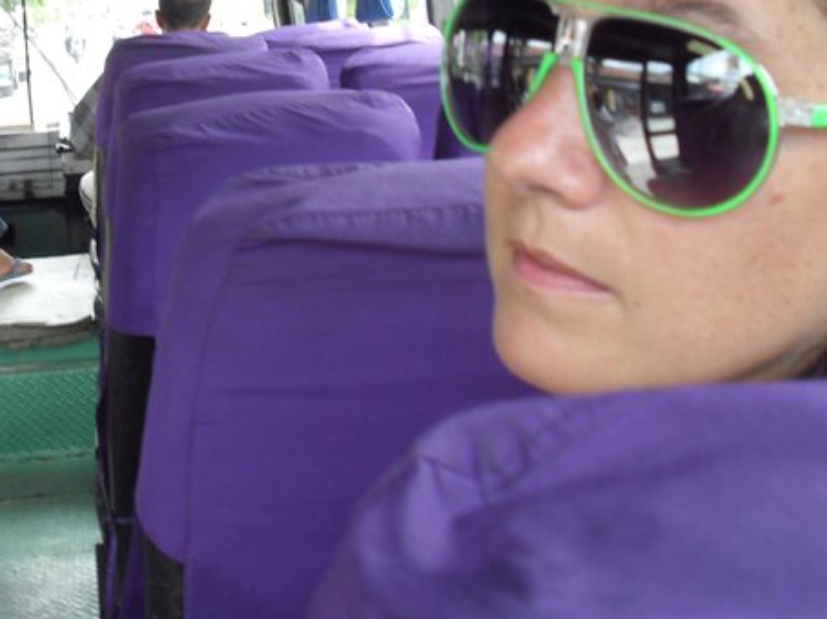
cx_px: 237
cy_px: 107
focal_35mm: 67
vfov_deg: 21.6
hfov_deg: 28.7
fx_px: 1600
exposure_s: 1/100
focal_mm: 6.2
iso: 100
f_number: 2.8
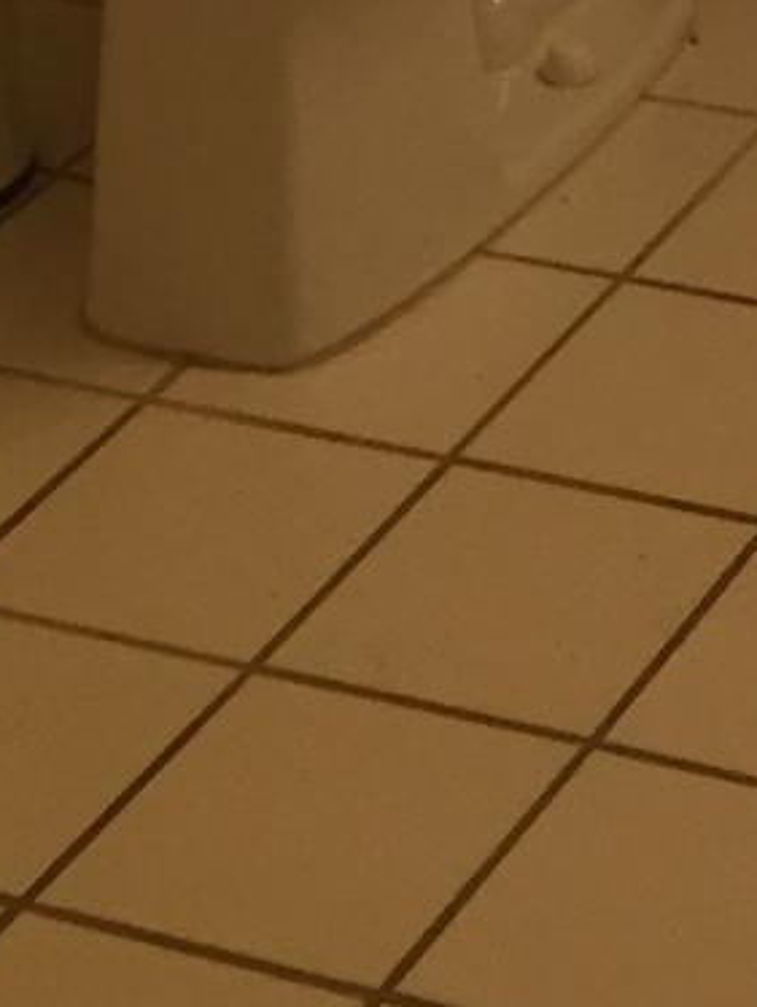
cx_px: 1301
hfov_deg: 9.2
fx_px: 4514
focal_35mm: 155
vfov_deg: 10.8
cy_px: -1405
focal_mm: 4.15
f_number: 2.2
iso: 100
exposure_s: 1/30
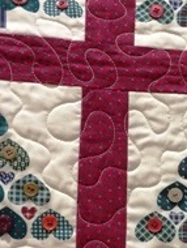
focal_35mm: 101
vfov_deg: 19.2
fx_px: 726
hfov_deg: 14.3
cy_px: 205
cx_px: 212
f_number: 2.2
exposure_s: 1/30
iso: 160
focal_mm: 4.12
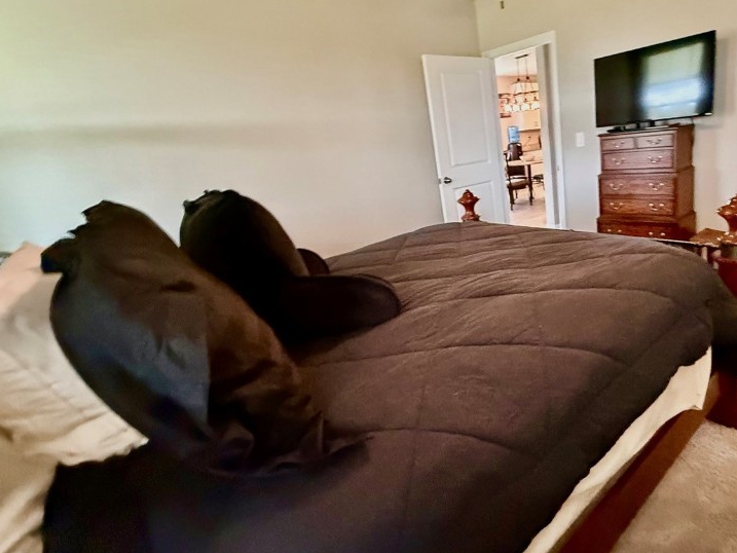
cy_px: 258
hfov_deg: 79.1
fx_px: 426
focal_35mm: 20
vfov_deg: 65.9
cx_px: 489
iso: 1000
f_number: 2.2
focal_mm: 2.22
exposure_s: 1/60
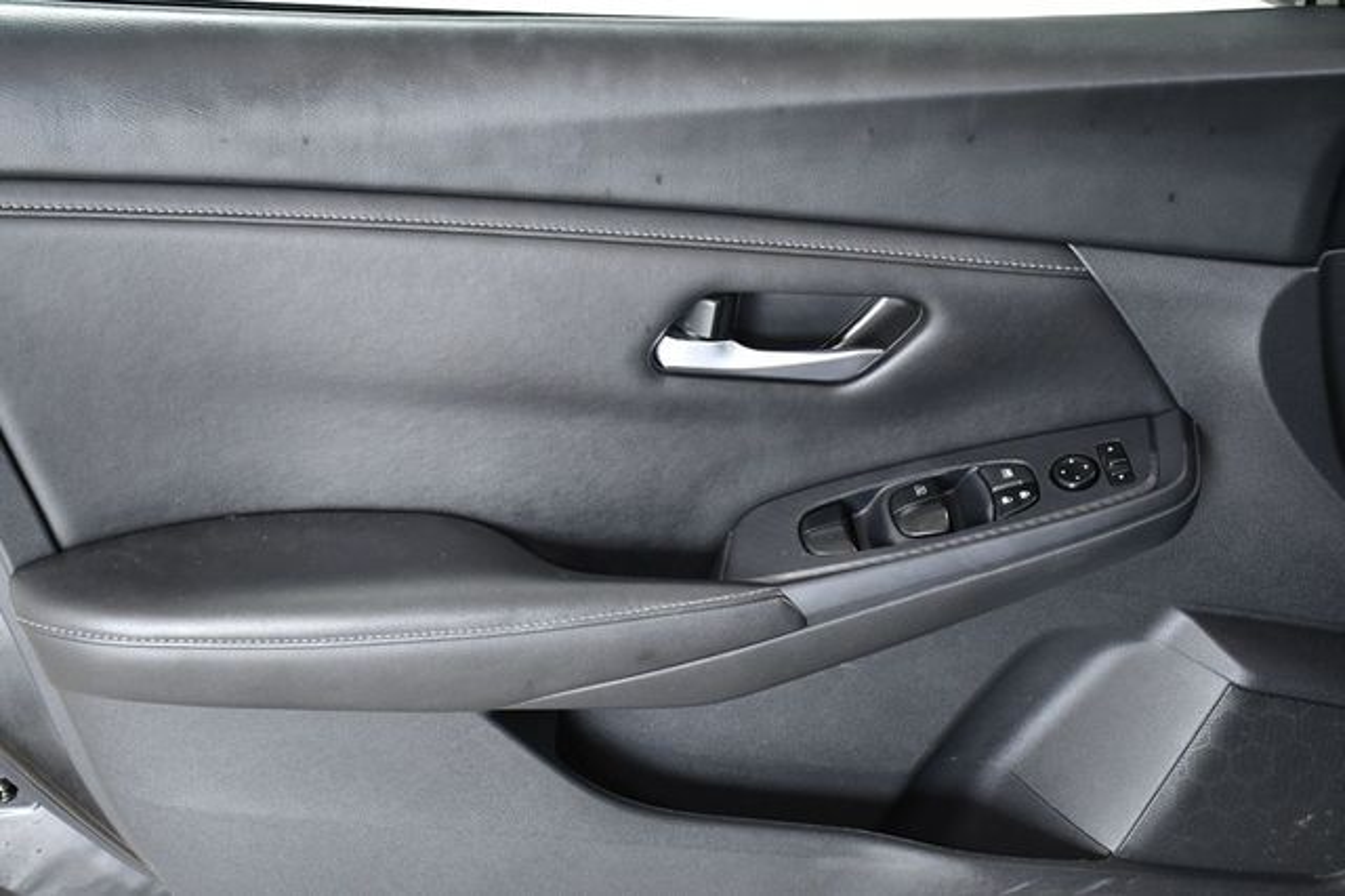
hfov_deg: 31.9
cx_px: 672
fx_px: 2352
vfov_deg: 21.5
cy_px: 448
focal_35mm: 63
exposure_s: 1/160
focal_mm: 42
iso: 2500
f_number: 6.3
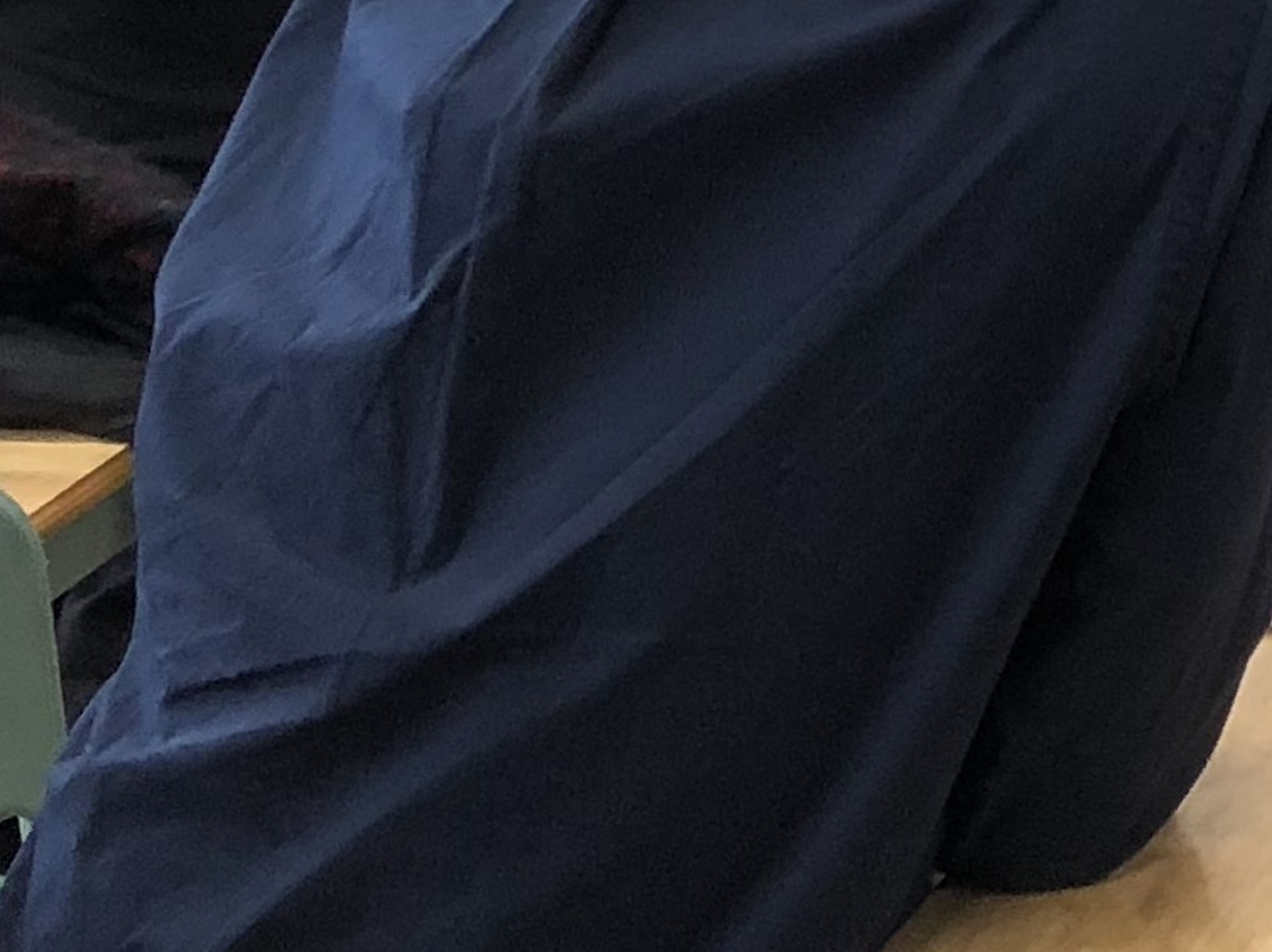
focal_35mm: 150
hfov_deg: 12.3
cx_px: 2149
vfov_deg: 9.3
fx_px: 5509
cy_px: -957
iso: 32
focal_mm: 3.99
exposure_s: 1/33
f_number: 1.8
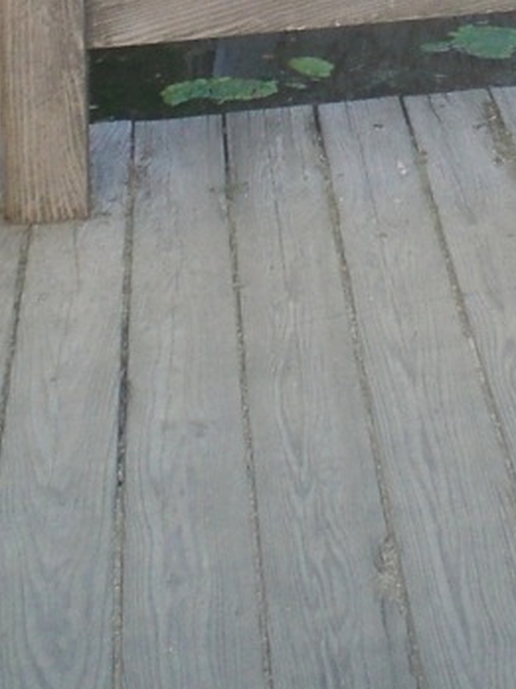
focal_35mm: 109
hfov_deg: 13.4
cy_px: -268
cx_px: 486
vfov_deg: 16.8
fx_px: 2170
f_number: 3.1
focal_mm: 6.3
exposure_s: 1/100
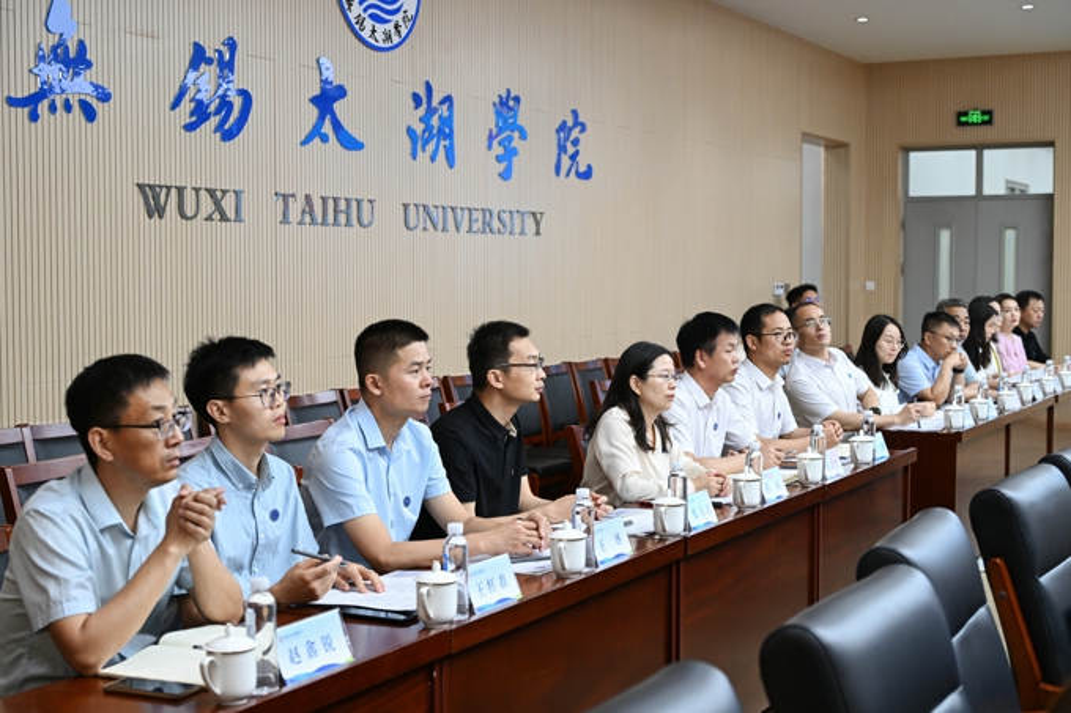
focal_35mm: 50
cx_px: 536
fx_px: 1487
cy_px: 356
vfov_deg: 27.0
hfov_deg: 39.6
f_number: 4
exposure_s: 1/200
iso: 1100
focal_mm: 50
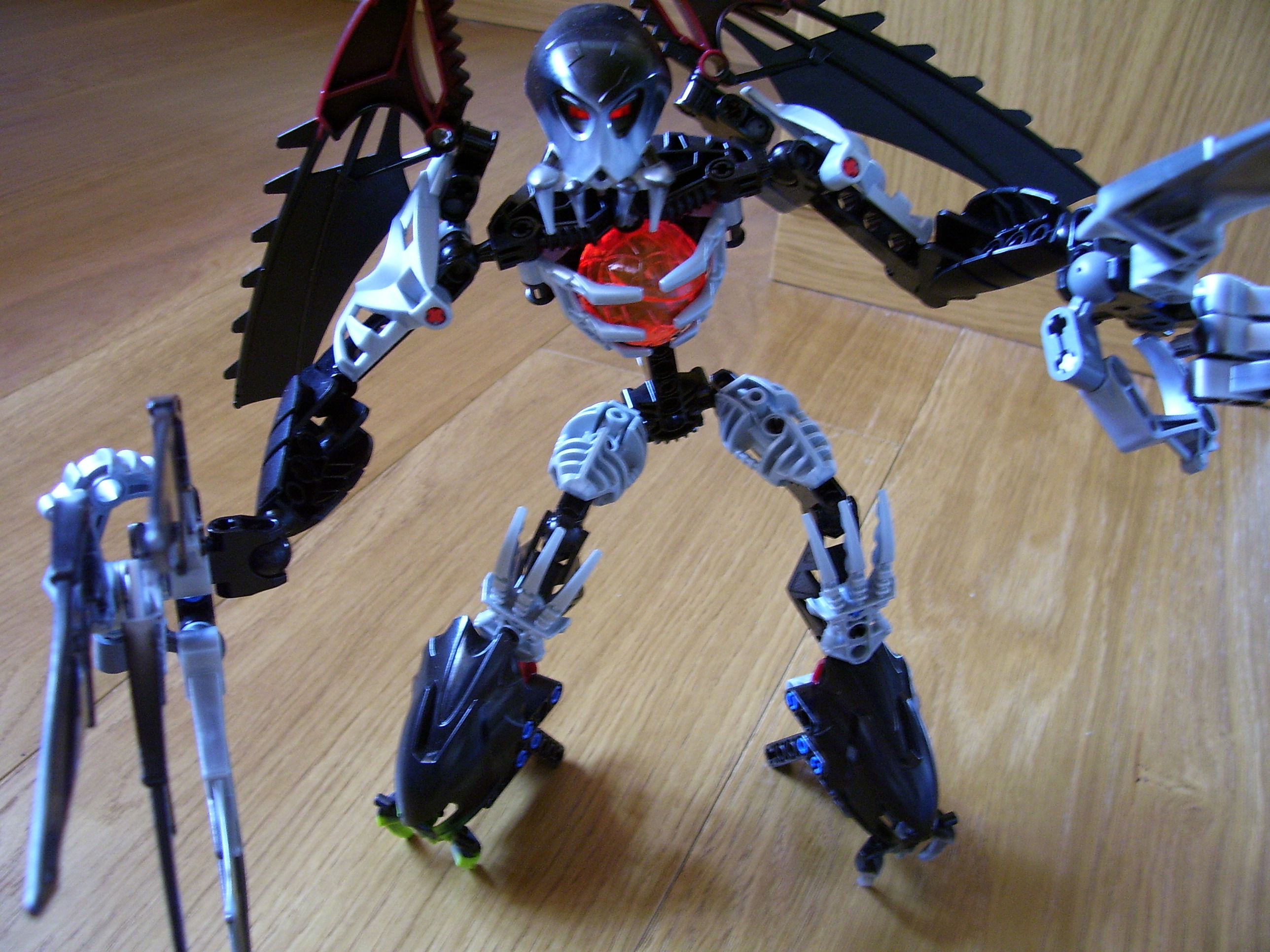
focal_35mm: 34
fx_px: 1247
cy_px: 476
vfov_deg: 41.8
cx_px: 635
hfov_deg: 54.0
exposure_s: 1/15
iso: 160
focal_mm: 5.6
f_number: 2.7
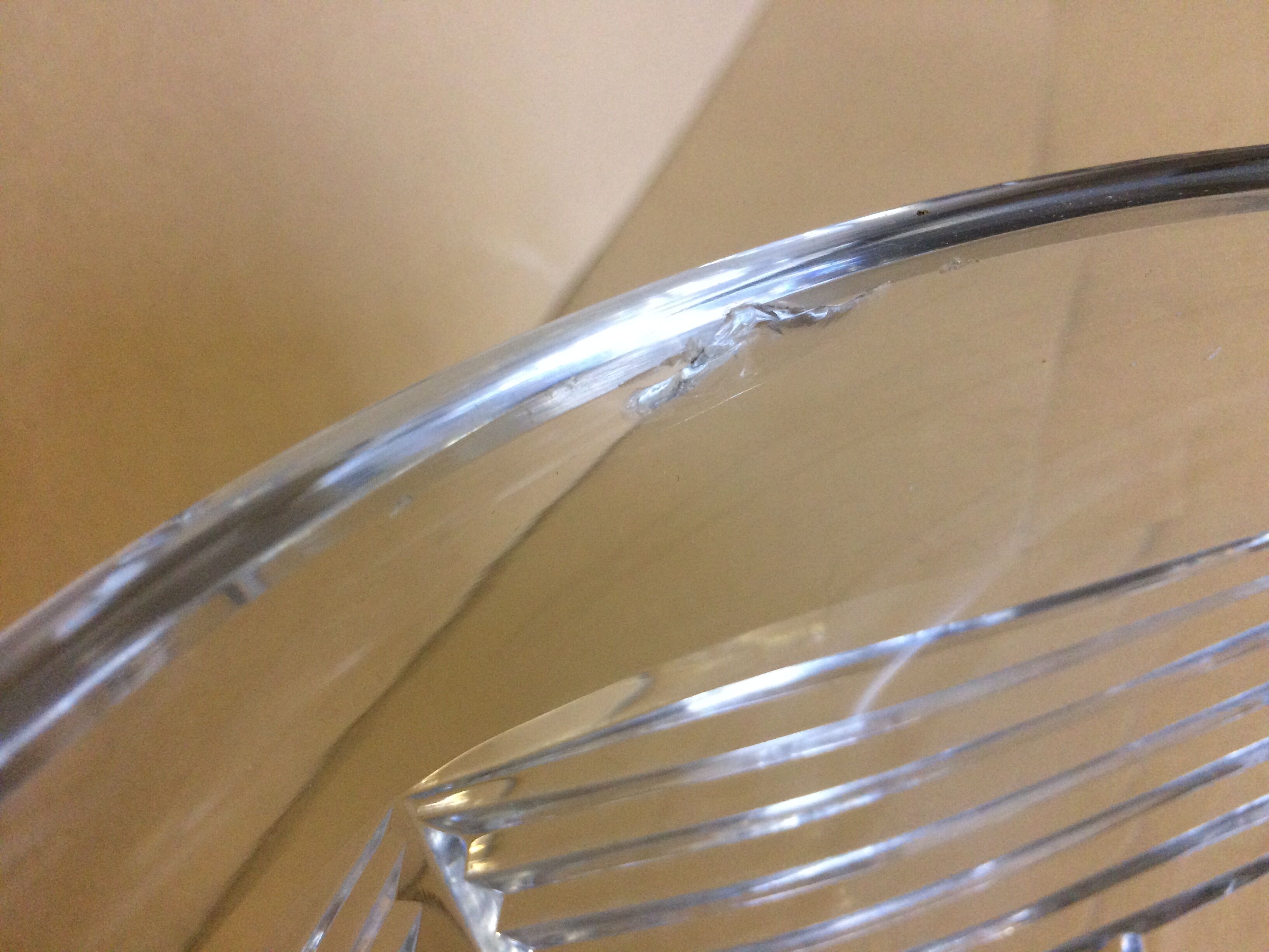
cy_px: 476
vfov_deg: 48.2
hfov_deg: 61.7
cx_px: 634
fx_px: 1063
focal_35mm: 29
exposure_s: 1/25
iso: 250
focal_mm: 4.15
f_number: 2.2
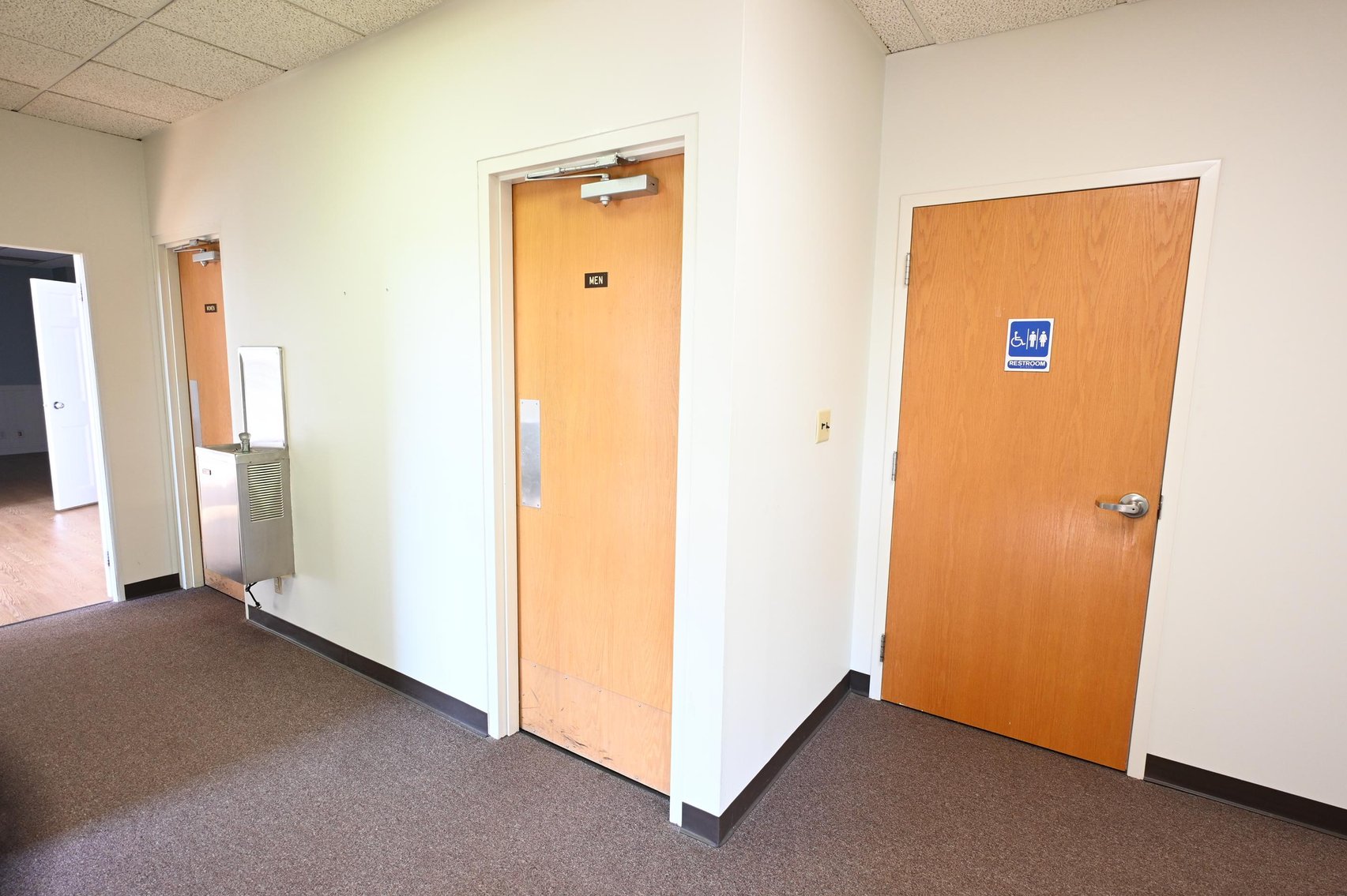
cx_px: 674
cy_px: 448
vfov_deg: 67.3
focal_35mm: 18
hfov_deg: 90.0
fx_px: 673
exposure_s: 1/15
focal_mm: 12
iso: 500
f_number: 5.6
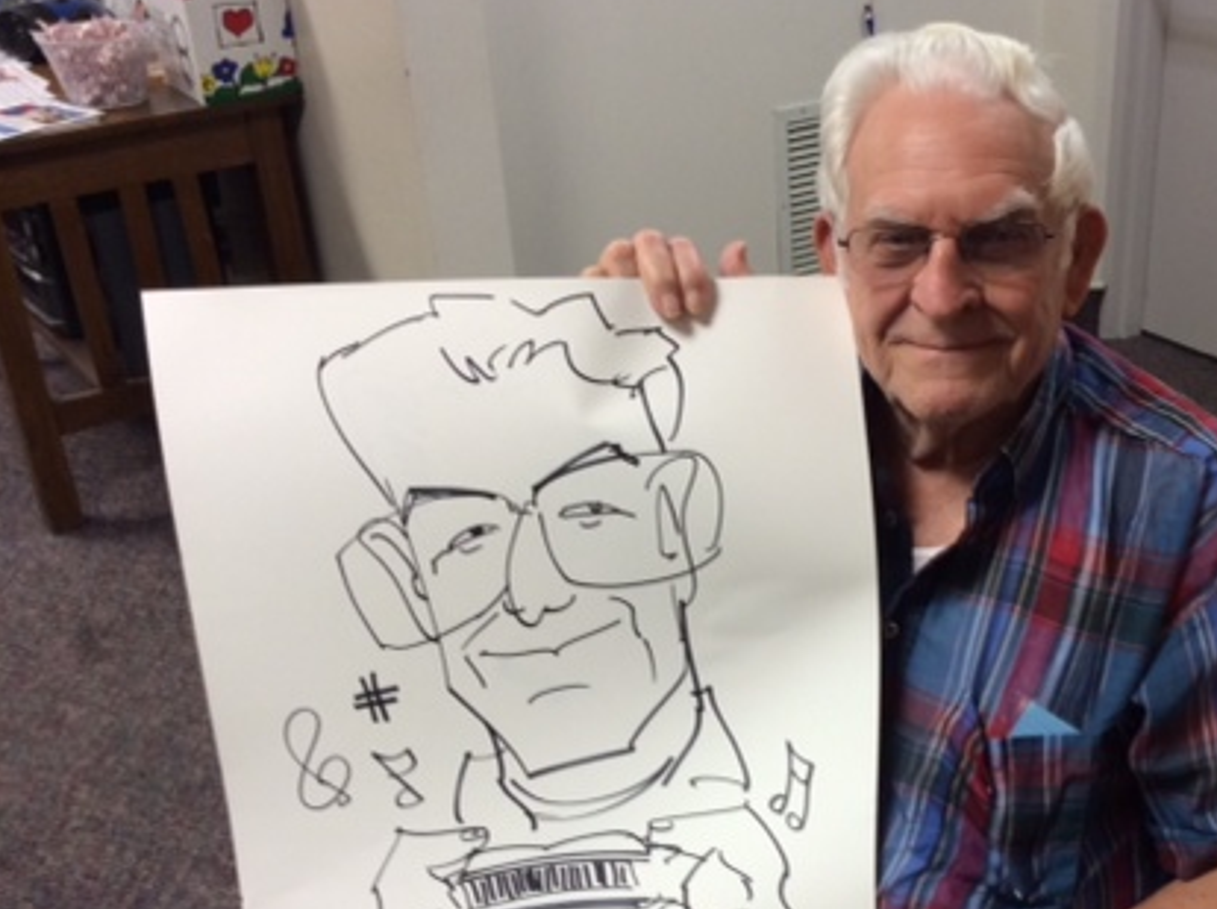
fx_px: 1790
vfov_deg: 28.2
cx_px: 832
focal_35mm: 51
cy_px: 638
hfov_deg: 37.1
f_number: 2.4
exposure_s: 1/24
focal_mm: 3.3
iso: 64
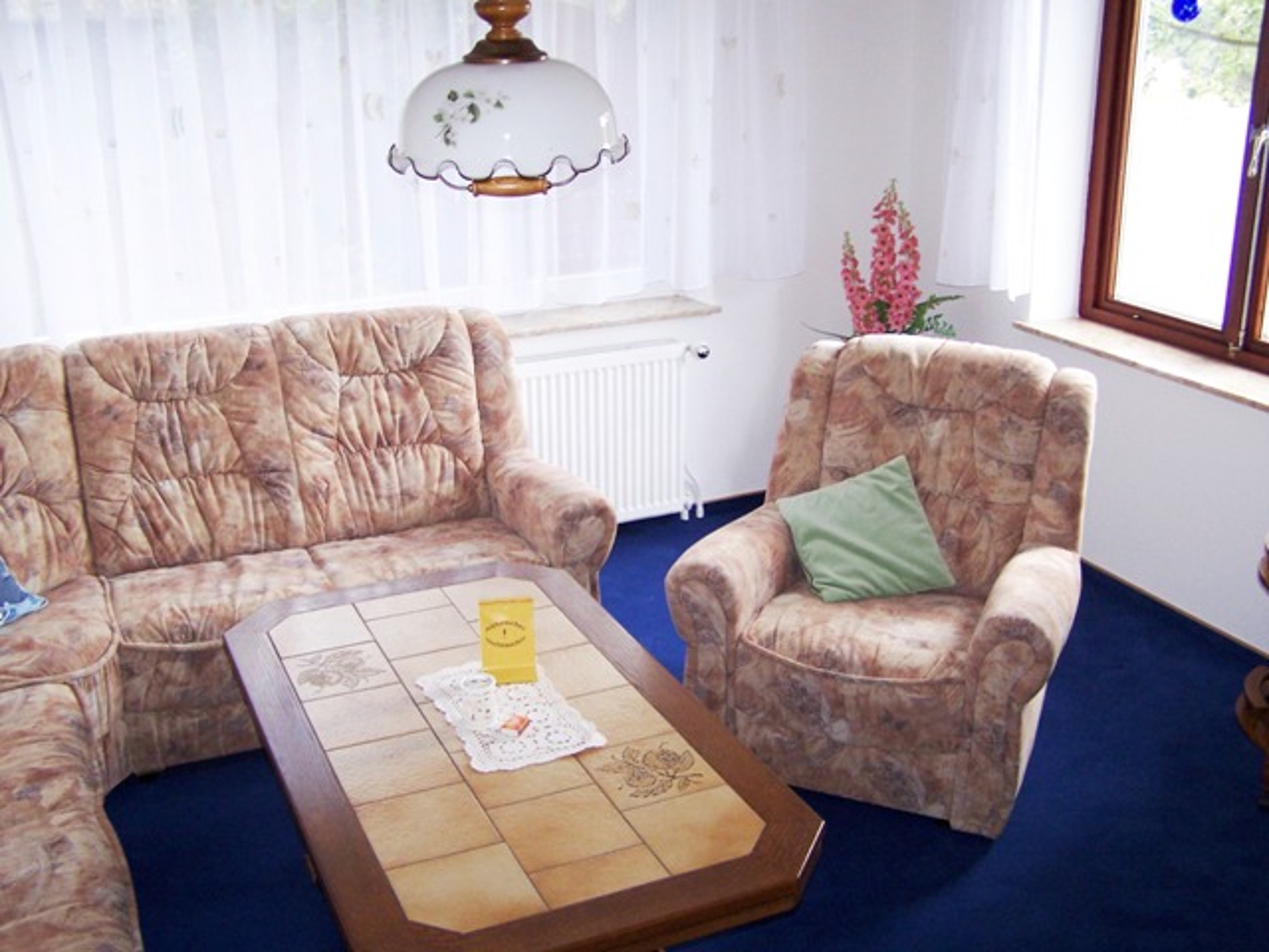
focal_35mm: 38
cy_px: 476
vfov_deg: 37.7
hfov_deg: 49.0
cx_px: 634
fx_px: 1393
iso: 140
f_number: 2.8
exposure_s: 1/60
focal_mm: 6.3
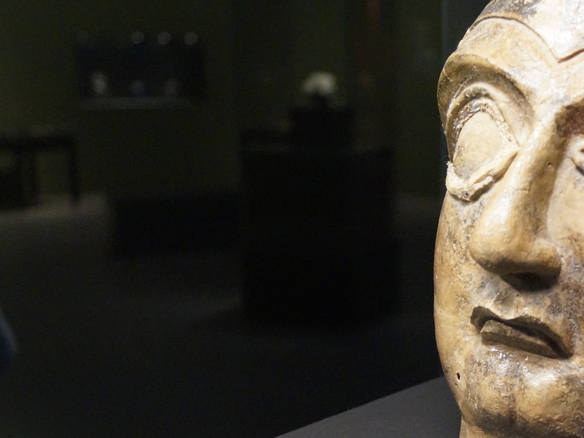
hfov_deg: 31.0
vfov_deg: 24.2
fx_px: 1012
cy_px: 317
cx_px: 507
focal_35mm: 60
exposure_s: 1/20
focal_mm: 22
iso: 3200
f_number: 4
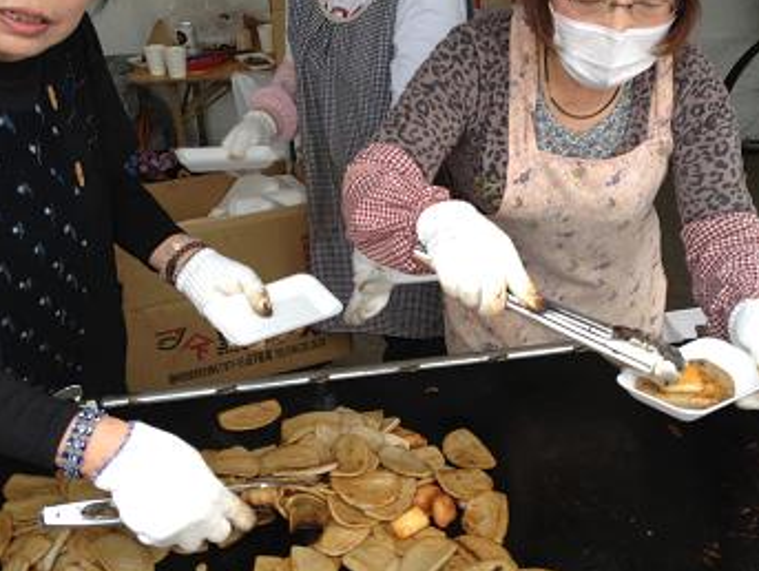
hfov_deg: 38.1
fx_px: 1097
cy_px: 274
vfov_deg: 29.2
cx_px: 414
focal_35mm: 50
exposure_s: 1/323
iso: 50
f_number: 2.4
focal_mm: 4.28
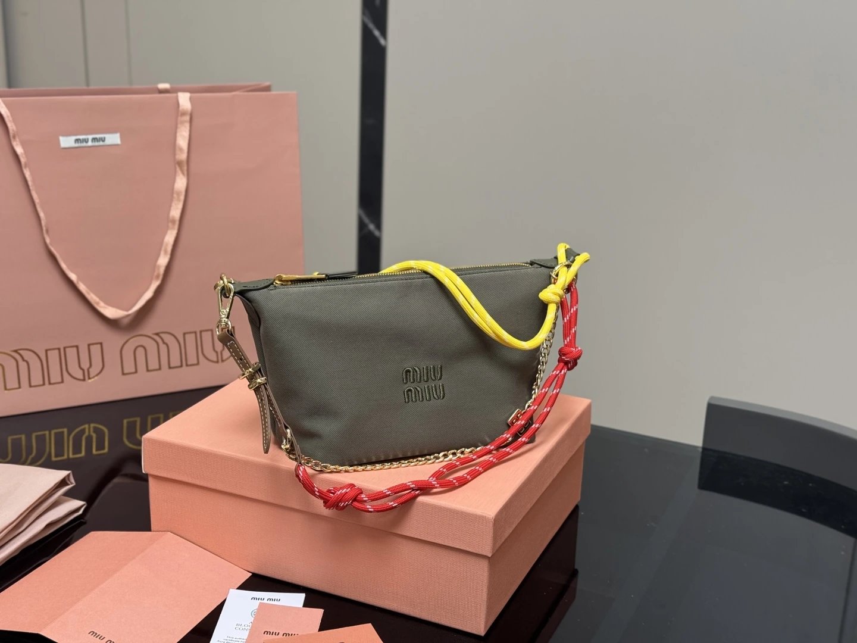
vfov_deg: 30.3
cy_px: 322
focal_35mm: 48
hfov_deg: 39.7
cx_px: 428
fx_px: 1188
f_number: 1.78
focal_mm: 6.76
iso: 100
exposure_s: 1/62
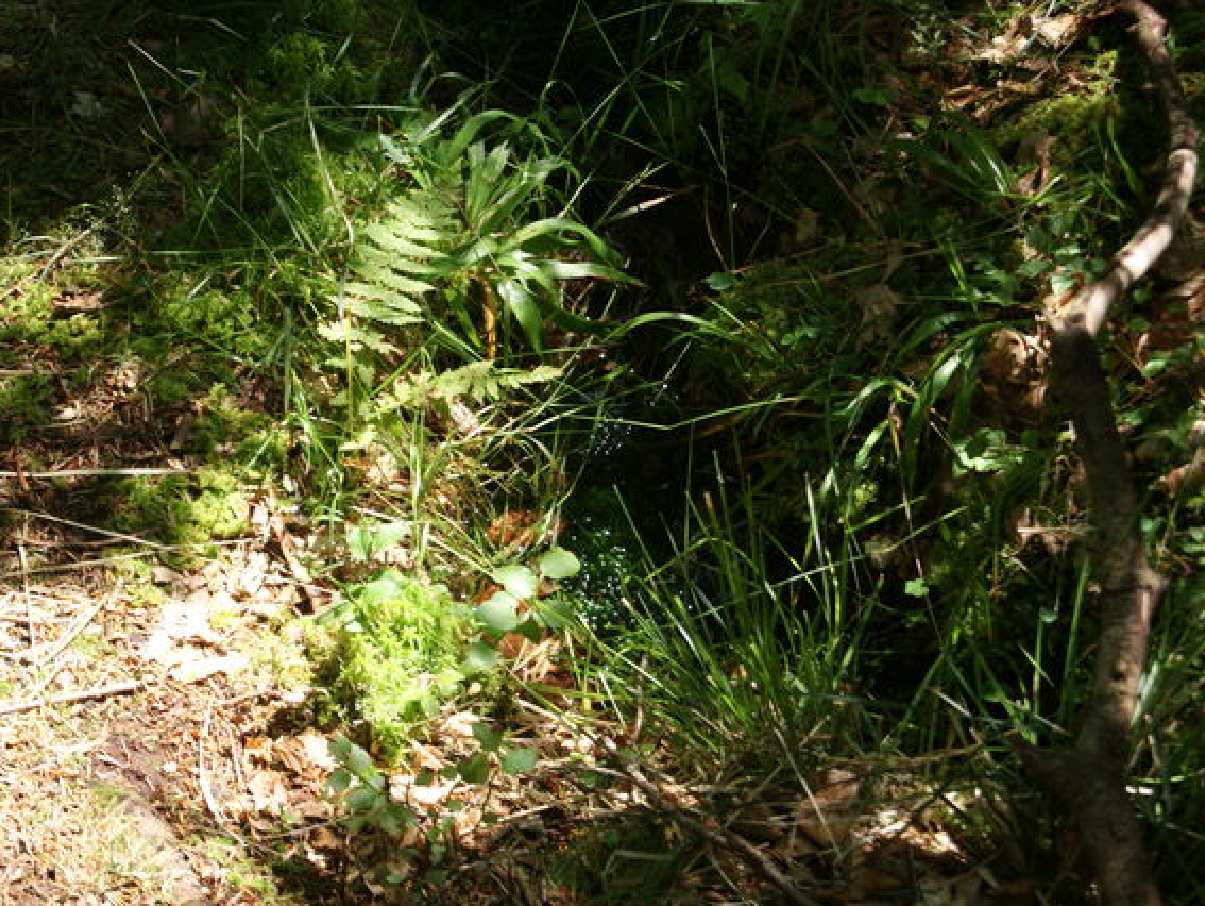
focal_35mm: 90
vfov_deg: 16.5
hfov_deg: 21.9
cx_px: 644
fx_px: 3119
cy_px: 453
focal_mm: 55
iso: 125
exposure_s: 1/100
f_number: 5.6
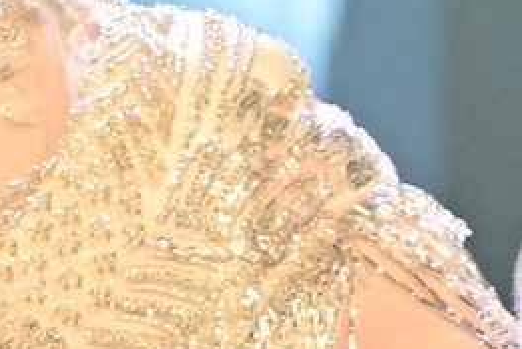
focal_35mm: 2289
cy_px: -83
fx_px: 33207
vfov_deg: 0.6
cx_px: -448
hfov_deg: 0.9
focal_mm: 200
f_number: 7.1
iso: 2000
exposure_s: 1/125
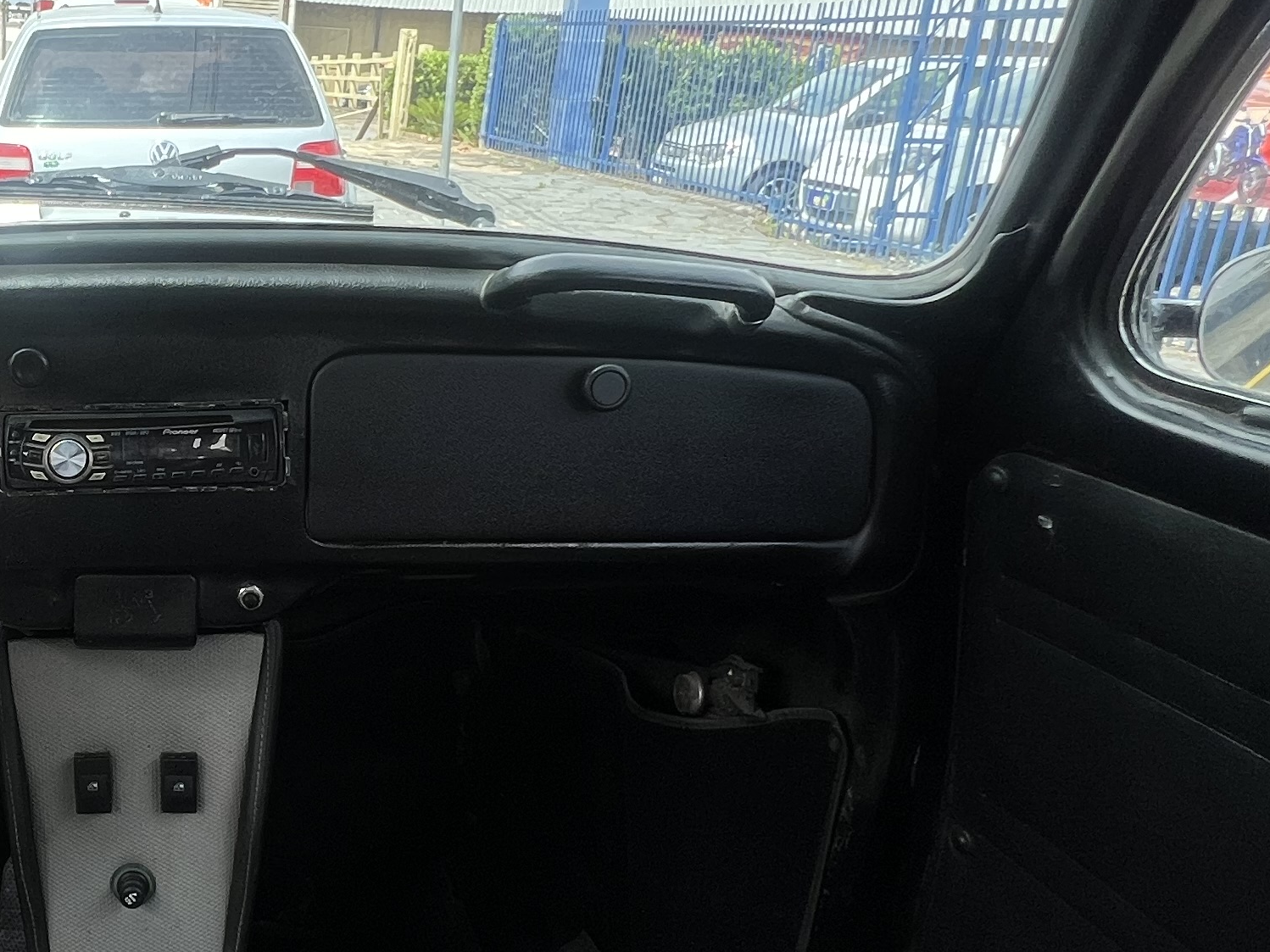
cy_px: 511
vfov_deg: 40.7
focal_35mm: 35
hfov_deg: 47.2
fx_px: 1284
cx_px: 120
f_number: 1.8
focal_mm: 1.57
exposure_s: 1/372
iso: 32
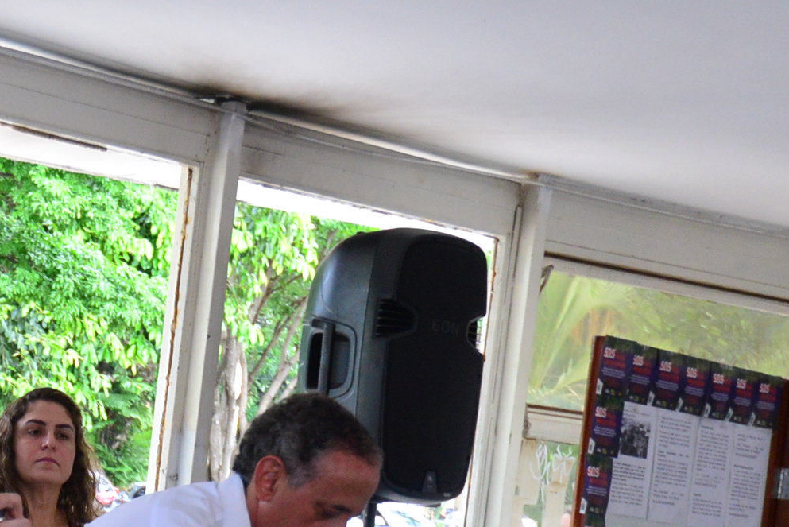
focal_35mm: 106
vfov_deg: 12.6
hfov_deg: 18.2
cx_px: -180
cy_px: 647
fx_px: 2324
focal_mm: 35
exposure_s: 1/125
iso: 2500
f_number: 5
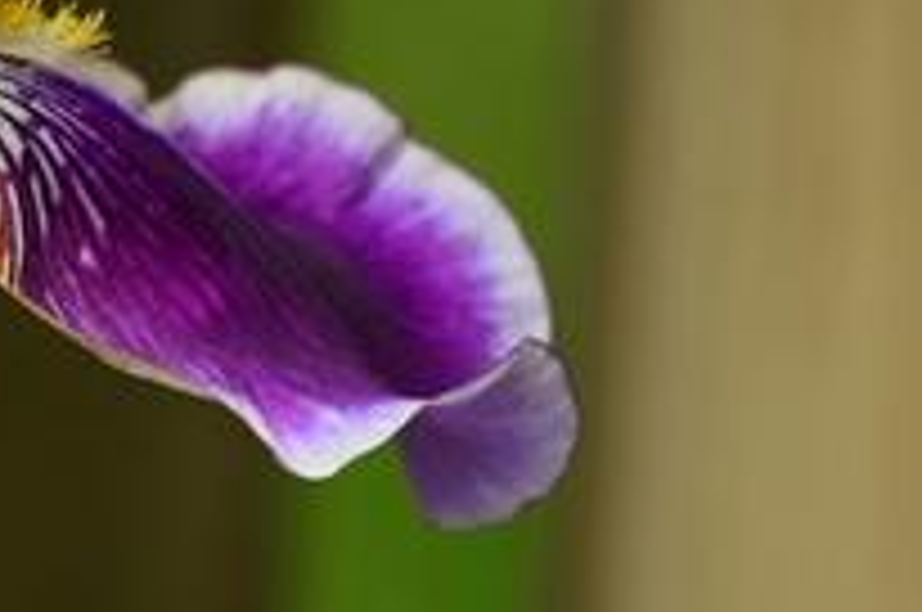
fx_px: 29943
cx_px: -63
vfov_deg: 1.2
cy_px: 450
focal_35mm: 1171
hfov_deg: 1.8
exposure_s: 1/250
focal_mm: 200
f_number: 5.6
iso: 100
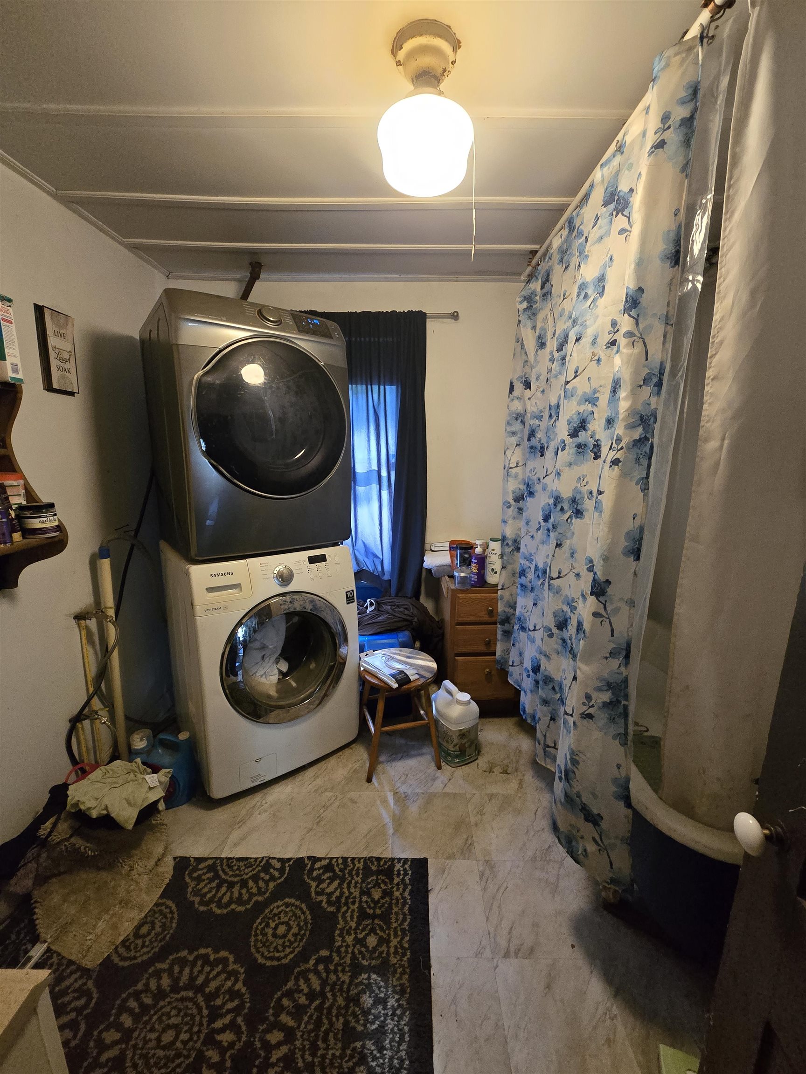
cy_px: 537
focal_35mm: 13
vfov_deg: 106.2
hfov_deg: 89.9
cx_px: 403
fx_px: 404
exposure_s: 1/60
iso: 1000
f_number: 2.2
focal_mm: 2.2
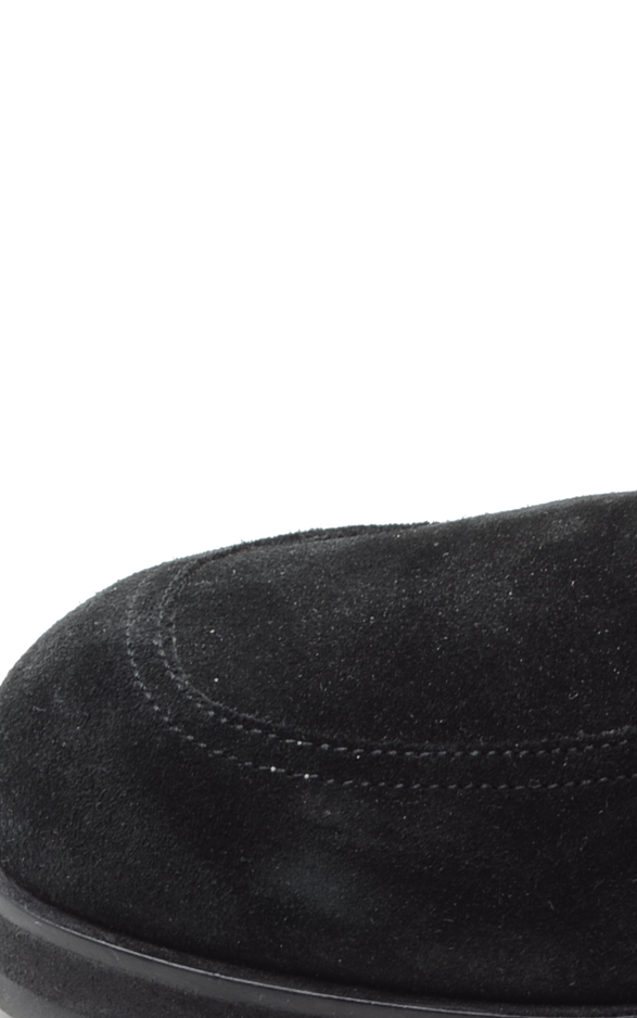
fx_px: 6115
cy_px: 567
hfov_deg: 5.9
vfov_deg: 9.5
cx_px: 1024
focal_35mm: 220
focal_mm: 55
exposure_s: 1/100
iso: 100
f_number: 14
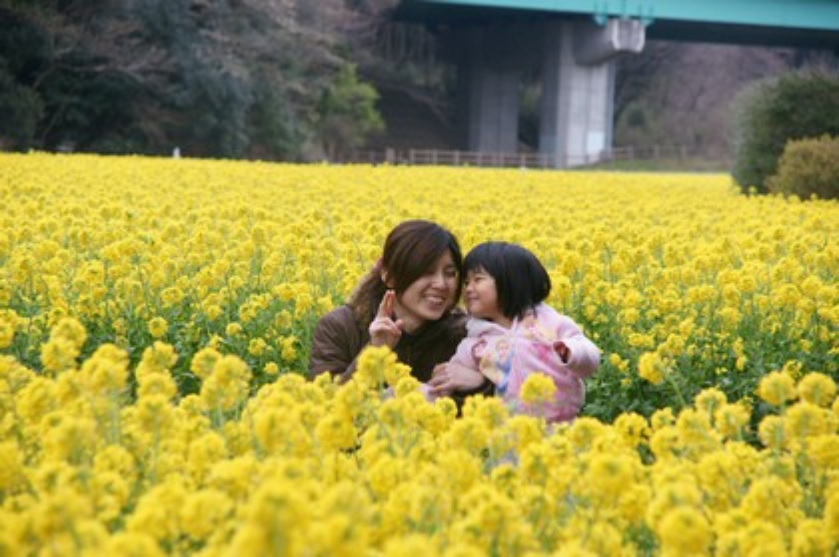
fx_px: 3492
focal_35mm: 150
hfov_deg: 13.7
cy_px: 278
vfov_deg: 9.1
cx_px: 420
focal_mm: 100
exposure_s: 1/200
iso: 800
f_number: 5.6
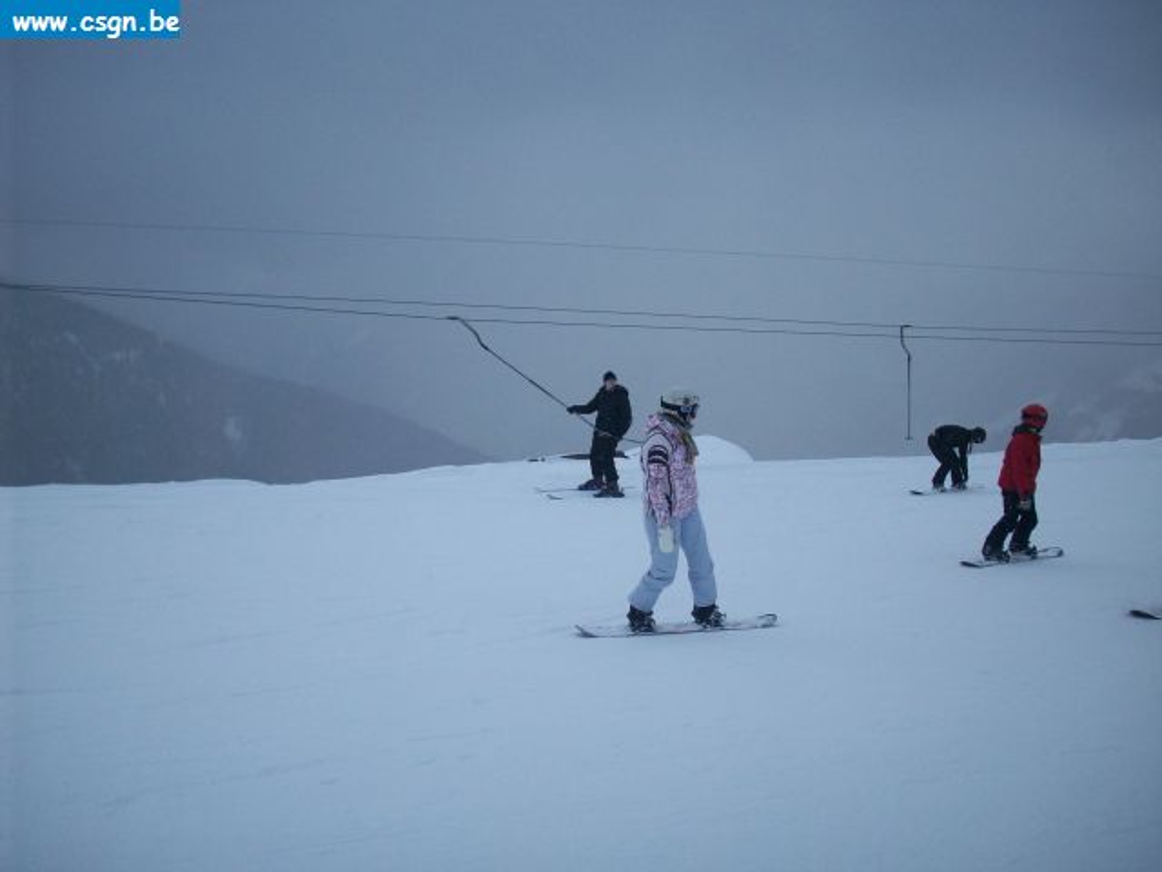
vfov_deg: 38.7
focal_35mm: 37
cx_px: 581
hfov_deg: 50.1
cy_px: 436
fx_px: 1242
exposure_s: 1/470
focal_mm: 6.2
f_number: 5.6
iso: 80
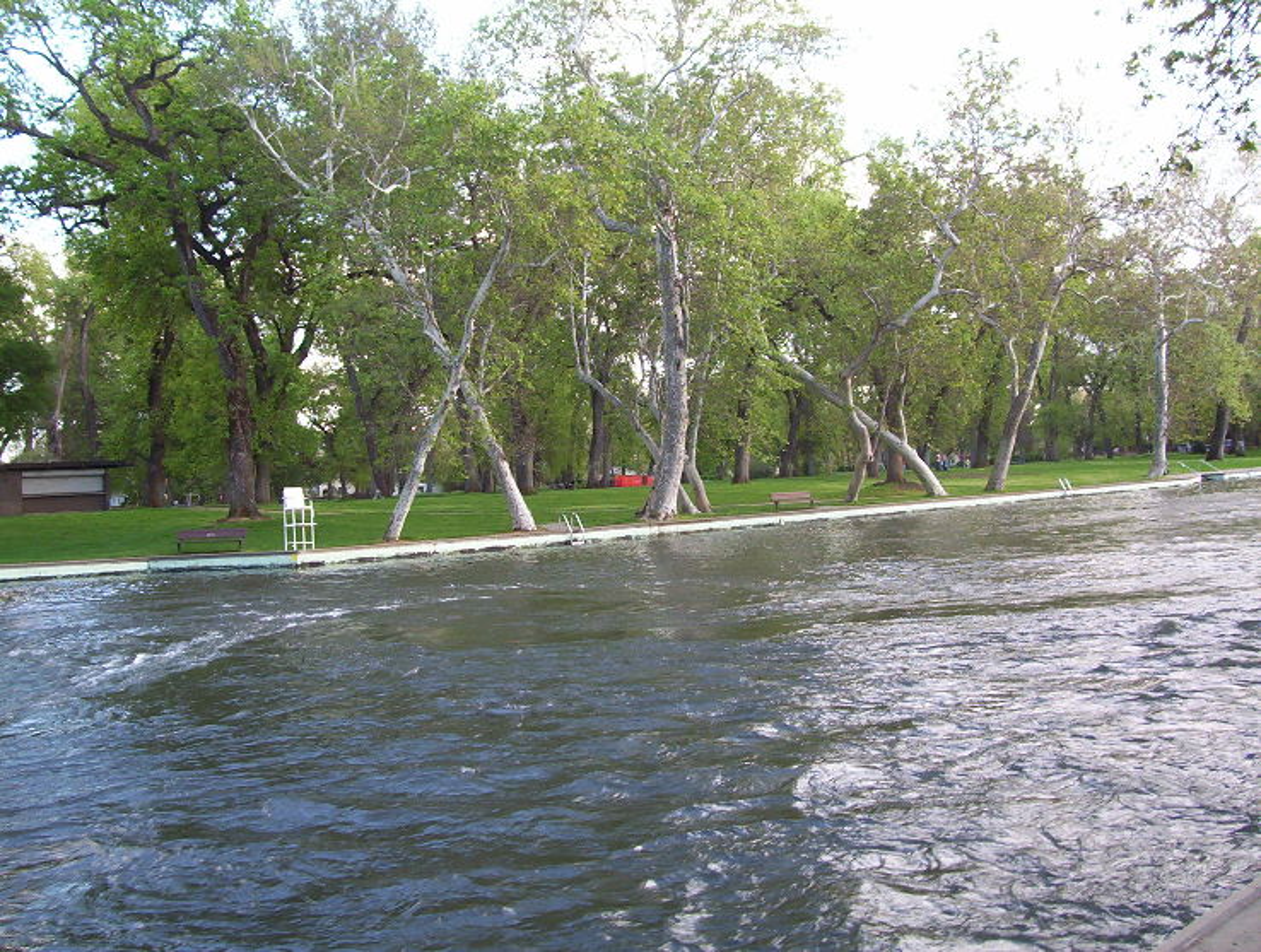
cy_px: 476
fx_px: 1570
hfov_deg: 43.8
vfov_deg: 33.7
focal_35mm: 43
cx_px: 630
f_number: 2.73
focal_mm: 5.77
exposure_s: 1/132
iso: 100
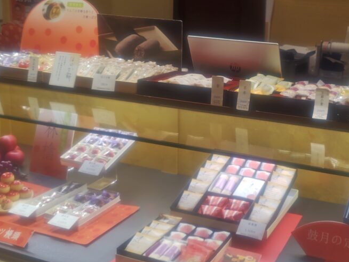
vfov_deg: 32.0
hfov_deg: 40.9
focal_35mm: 45
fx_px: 454
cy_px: 92
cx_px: 260
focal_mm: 5.56
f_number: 1.9
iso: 84
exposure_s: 1/120
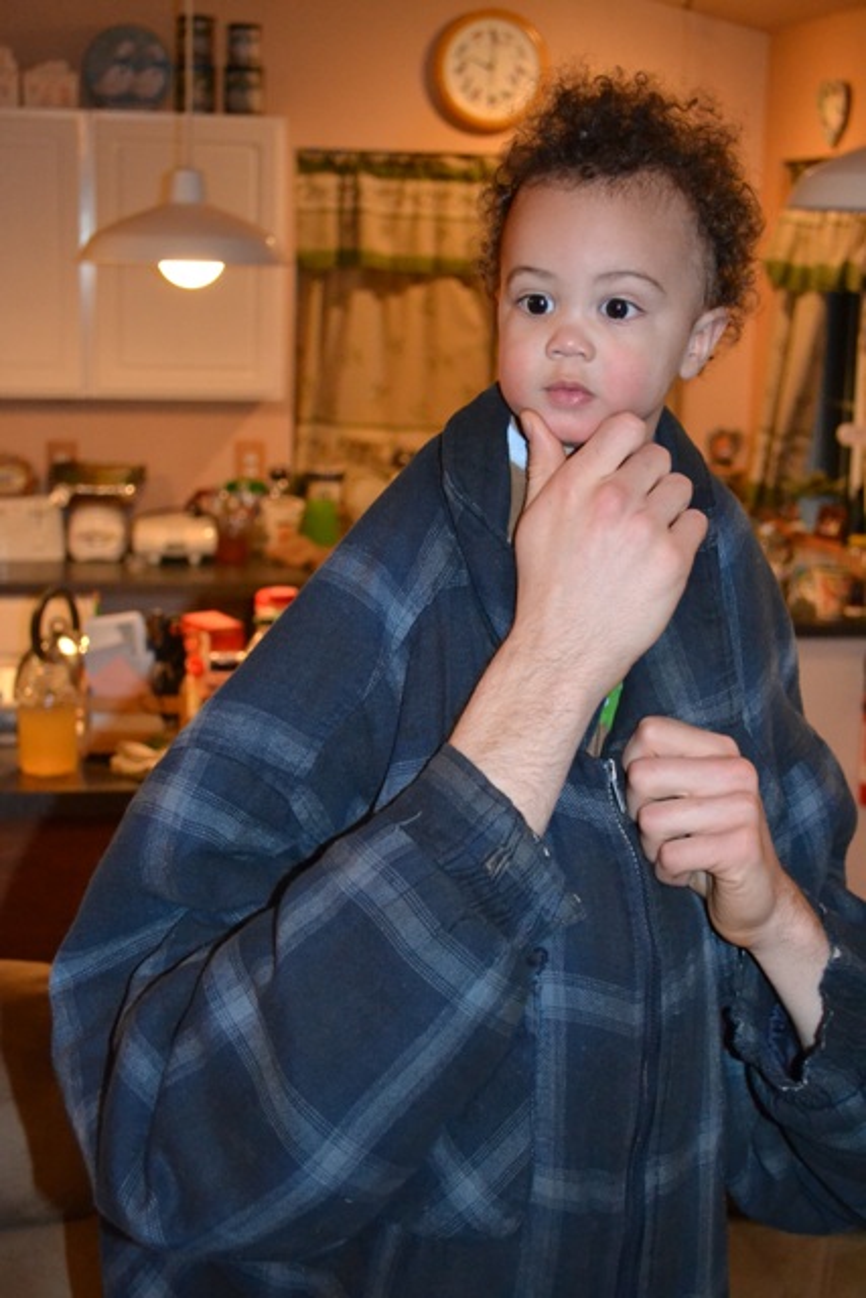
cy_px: 649
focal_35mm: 54
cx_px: 433
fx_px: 1947
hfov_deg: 25.1
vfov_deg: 36.9
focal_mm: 36
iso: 3200
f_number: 5
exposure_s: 1/60
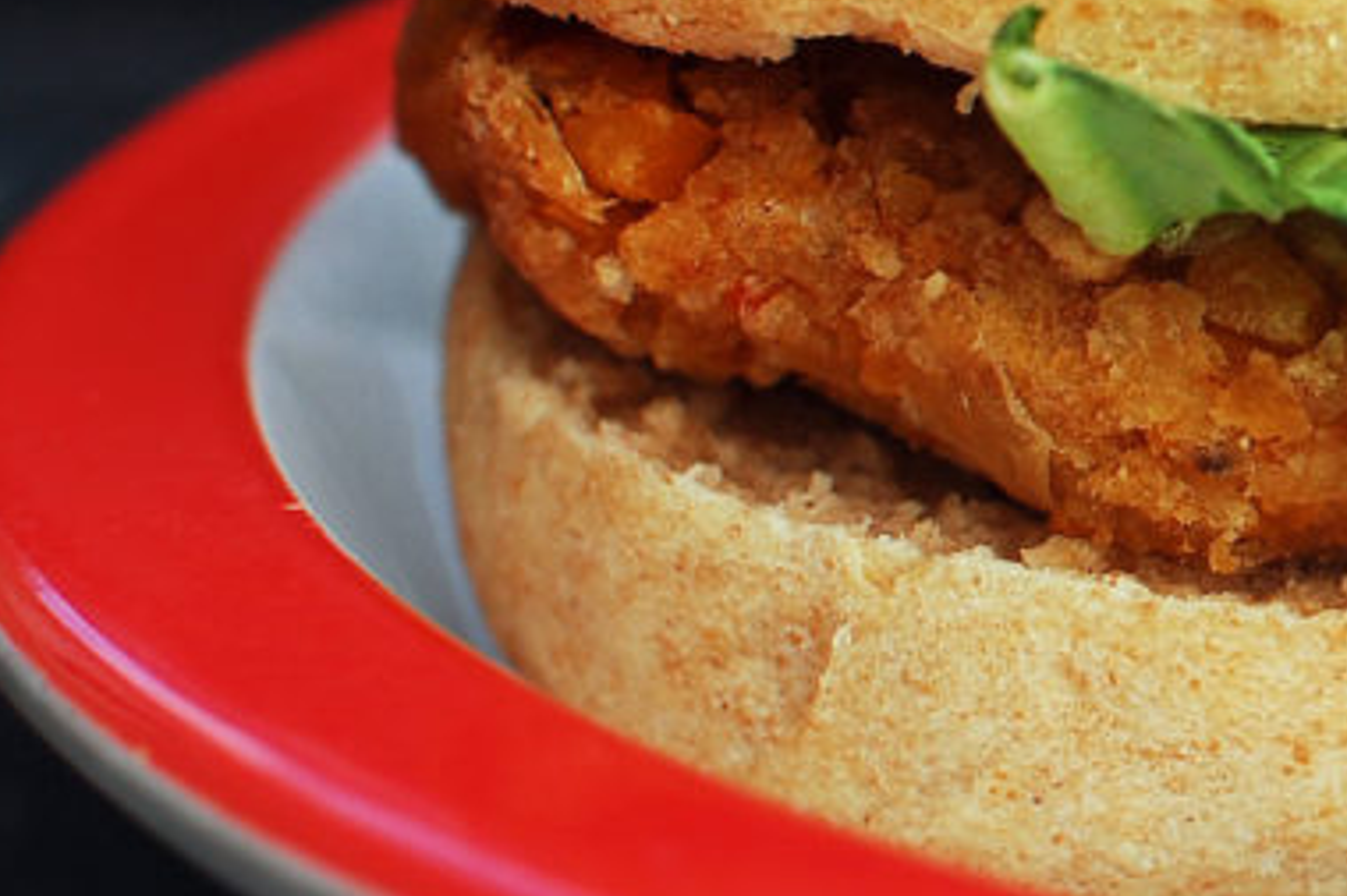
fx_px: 5286
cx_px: 1659
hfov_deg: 14.0
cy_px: 73
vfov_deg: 9.6
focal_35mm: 141
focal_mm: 35
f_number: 6.3
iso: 200
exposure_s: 1/160
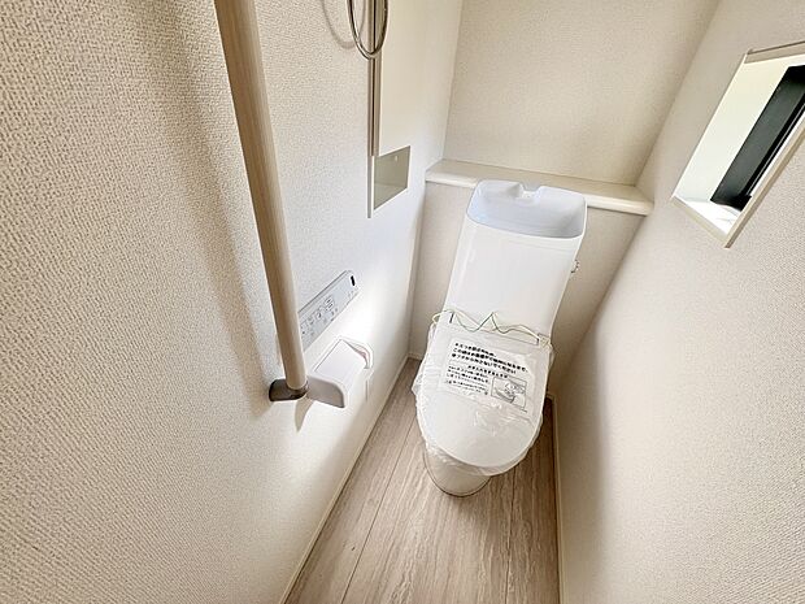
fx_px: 326
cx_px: 402
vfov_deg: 85.7
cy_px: 302
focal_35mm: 14
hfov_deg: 102.1
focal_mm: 2.22
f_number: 2.2
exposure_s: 1/99
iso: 64
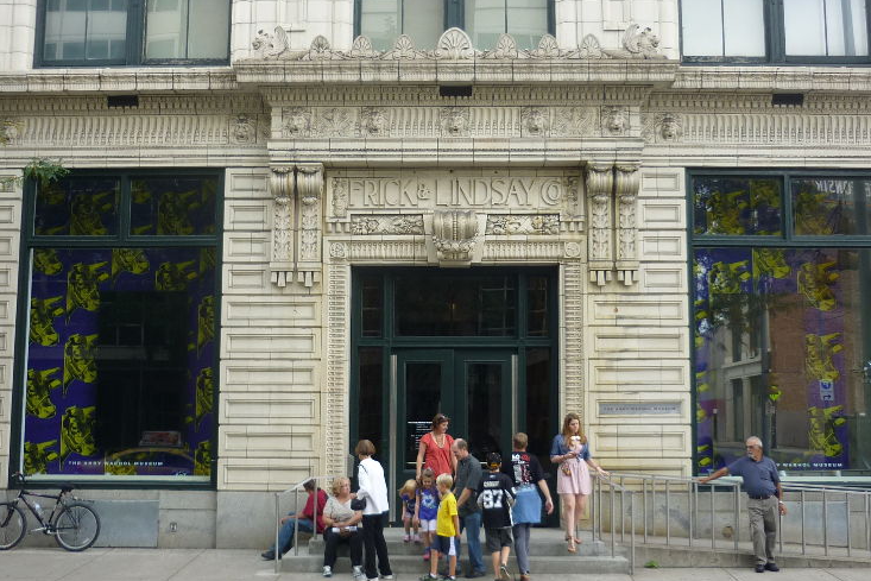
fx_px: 1065
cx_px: 436
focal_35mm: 44
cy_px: 277
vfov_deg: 30.5
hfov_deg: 44.5
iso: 80
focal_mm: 5.5
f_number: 2.8
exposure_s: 1/125
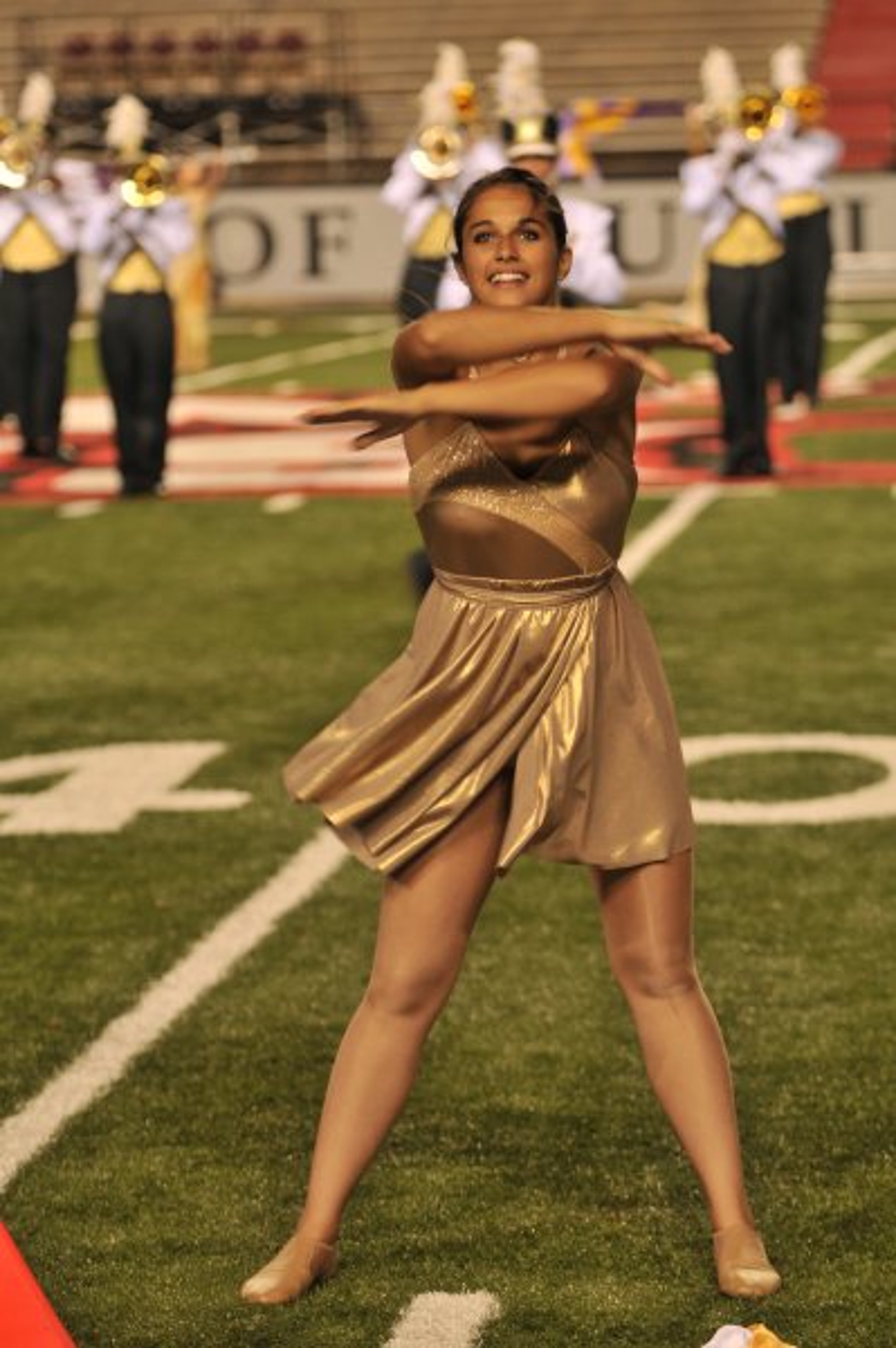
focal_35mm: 153
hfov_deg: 9.0
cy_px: 674
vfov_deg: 13.4
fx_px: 5721
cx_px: 448
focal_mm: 102
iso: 200
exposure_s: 1/80
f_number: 2.8
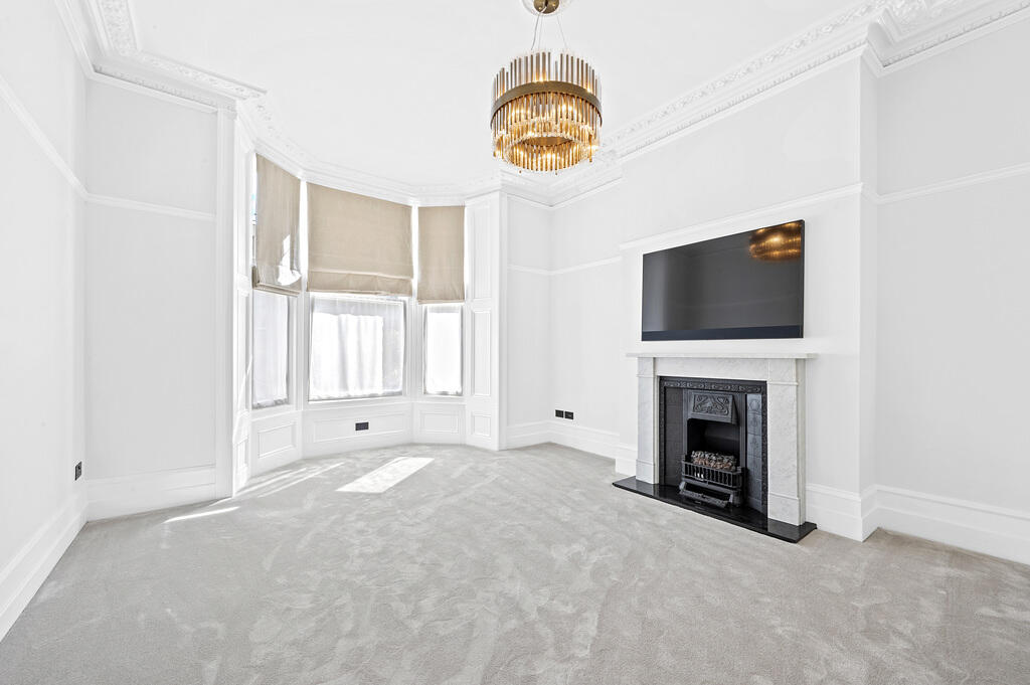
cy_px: 342
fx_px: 400
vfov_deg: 81.1
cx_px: 515
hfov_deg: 104.3
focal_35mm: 14
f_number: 16
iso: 250
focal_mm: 14
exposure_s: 1/2.5
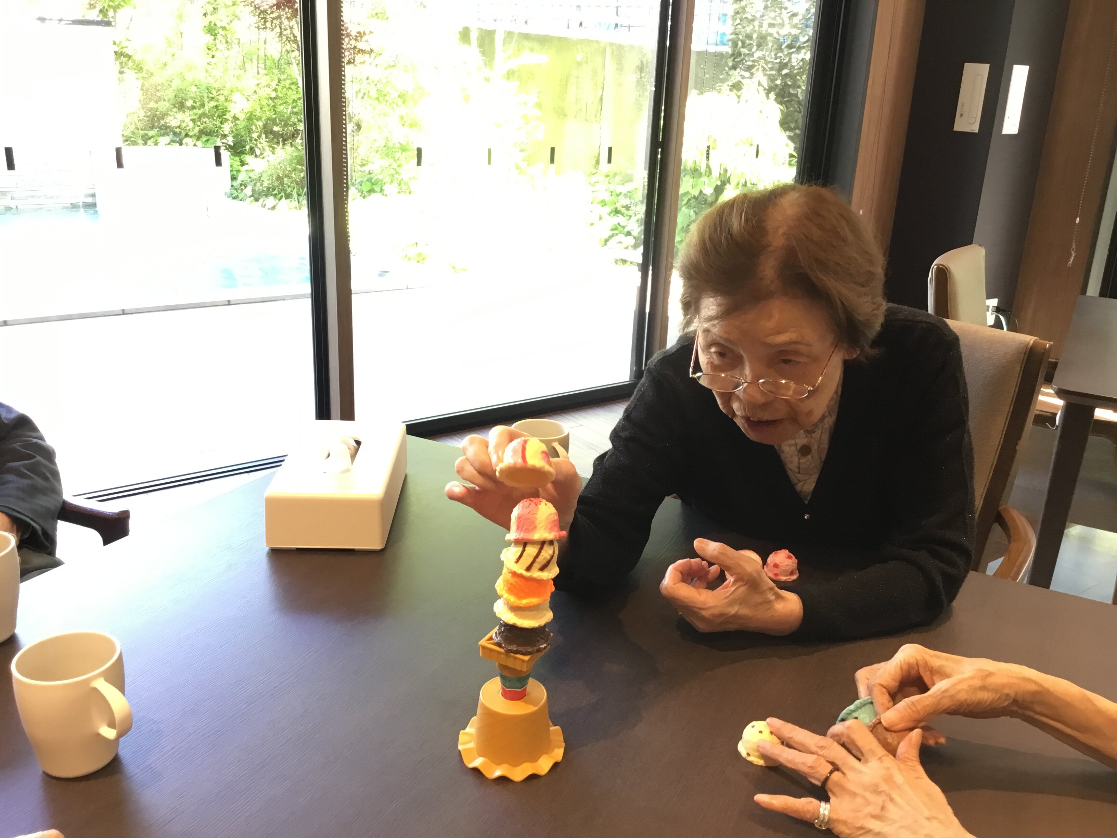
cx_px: 558
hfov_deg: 58.4
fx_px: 1000
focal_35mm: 31
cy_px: 419
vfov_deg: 45.4
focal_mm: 3.3
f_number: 2.4
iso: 64
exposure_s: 1/30
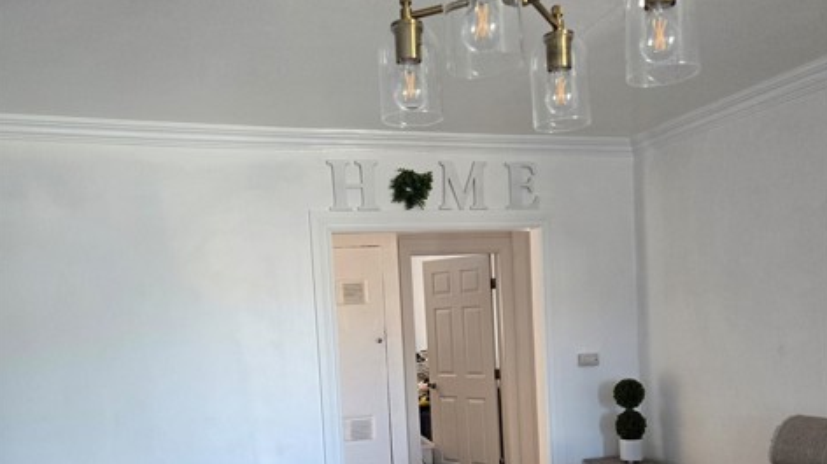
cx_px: 415
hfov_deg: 58.0
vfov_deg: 33.8
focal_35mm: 34
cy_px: 357
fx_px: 745
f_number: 1.8
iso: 200
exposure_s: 1/120
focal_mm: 5.4
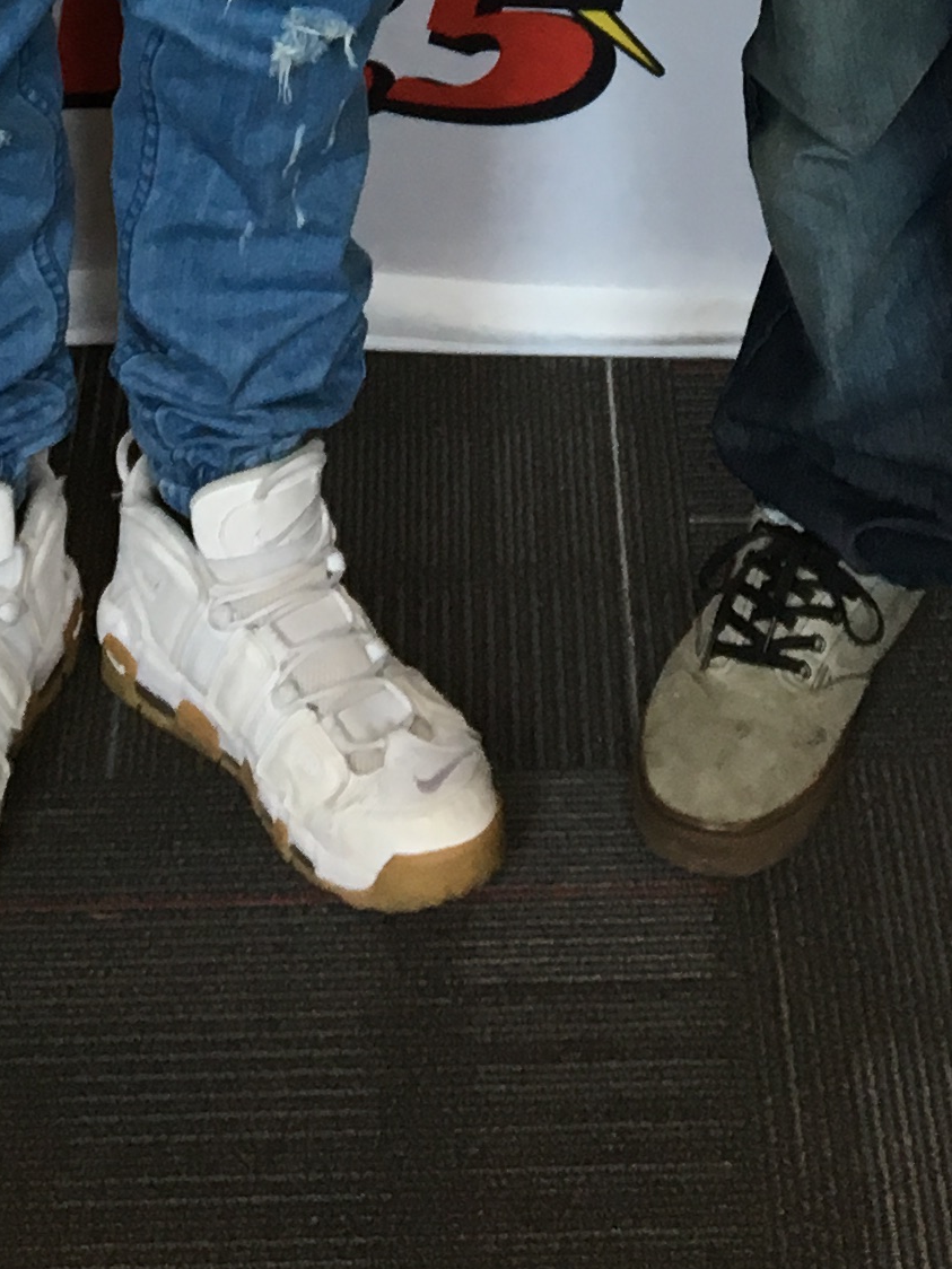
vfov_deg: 16.2
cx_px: 438
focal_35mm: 104
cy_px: -960
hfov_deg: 14.2
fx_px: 3814
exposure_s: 1/30
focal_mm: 4.15
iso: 50
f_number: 2.2
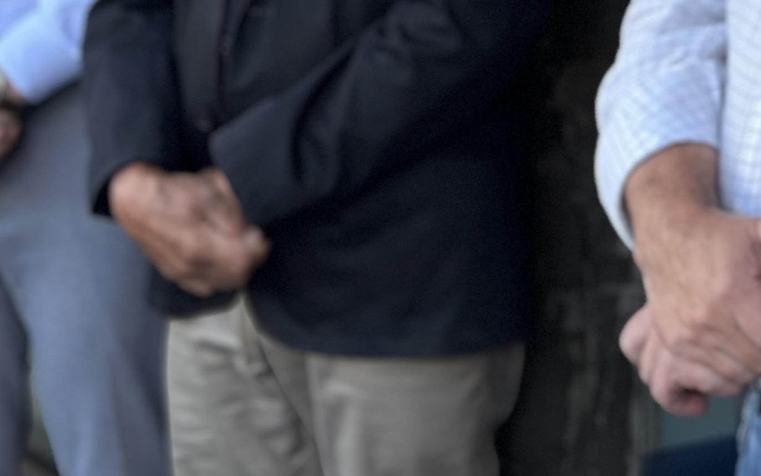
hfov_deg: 13.5
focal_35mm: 150
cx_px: 938
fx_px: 3111
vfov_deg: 8.4
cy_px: -353
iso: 80
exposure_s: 1/489
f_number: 1.78
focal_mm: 6.86
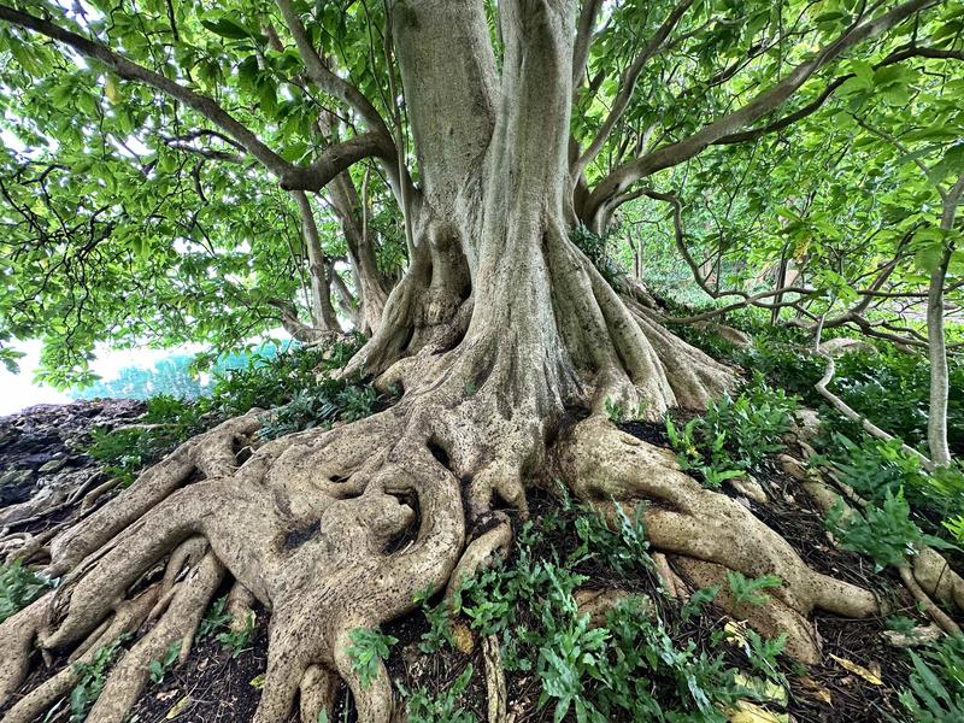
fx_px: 390
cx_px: 482
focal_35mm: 14
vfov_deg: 85.7
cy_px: 362
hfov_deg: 102.1
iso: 160
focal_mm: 2.22
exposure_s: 1/99
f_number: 2.2
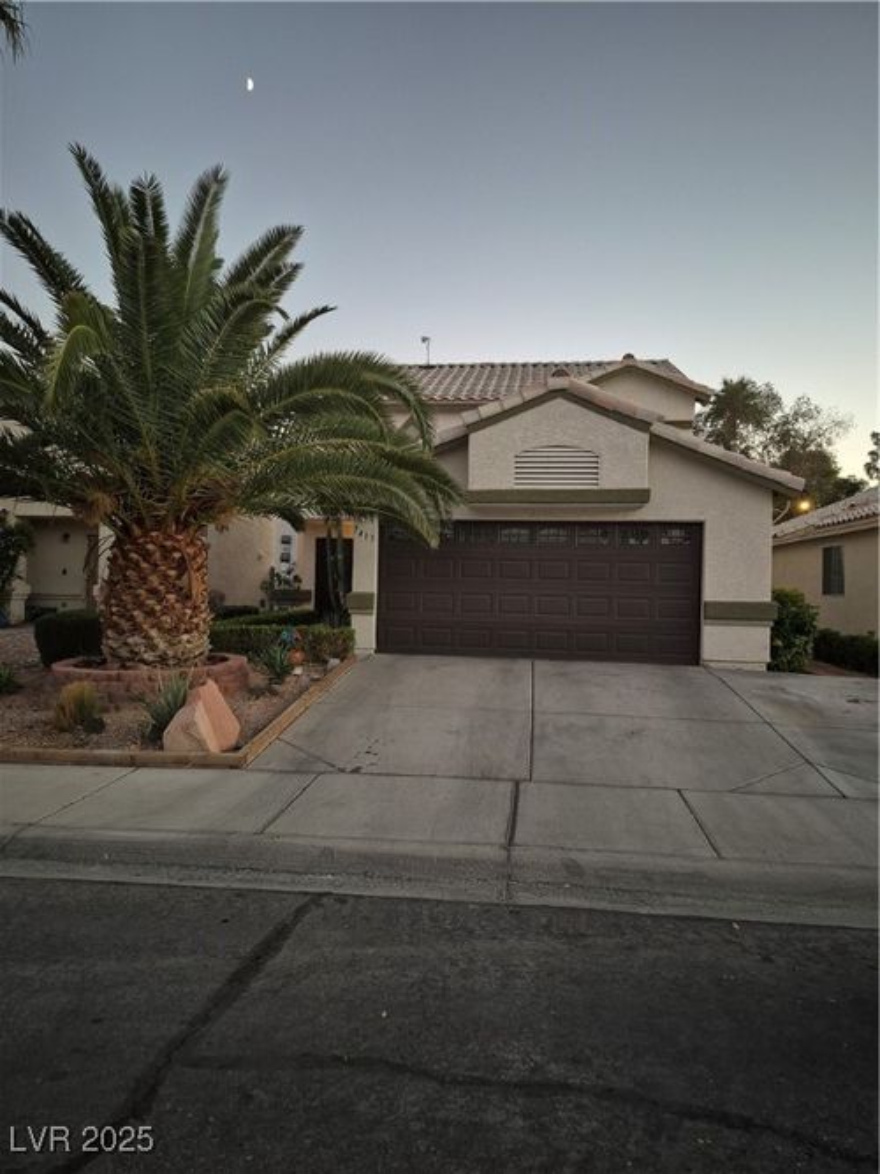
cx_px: 440
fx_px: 780
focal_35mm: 23
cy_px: 587
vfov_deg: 73.9
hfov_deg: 58.9
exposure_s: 1/40
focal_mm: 5.4
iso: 125
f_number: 1.8
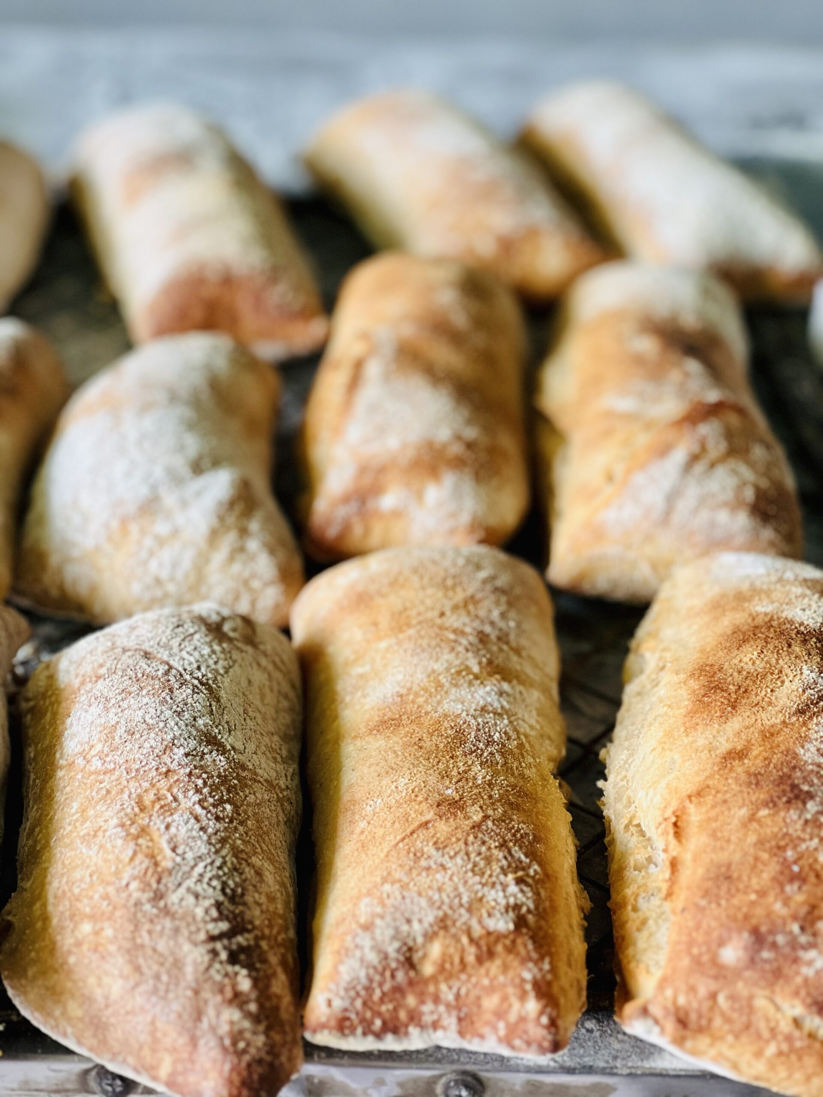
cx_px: 412
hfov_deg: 19.1
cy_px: 548
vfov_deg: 25.3
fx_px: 2441
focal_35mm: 77
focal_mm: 9
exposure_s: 1/121
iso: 125
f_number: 2.8
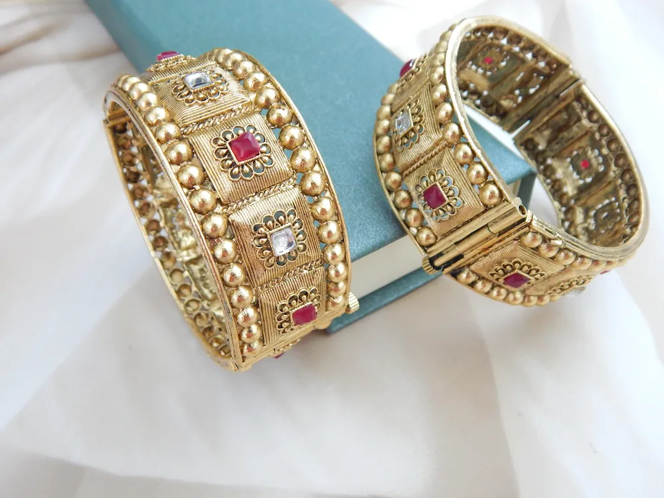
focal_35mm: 34
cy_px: 249
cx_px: 332
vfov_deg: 41.8
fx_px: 652
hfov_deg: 54.0
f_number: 3.3
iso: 400
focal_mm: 6.1
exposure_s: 1/13
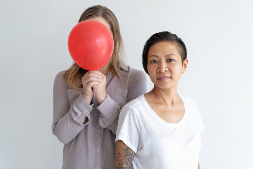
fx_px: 386
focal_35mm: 55
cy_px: 84
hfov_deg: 36.2
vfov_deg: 24.6
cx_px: 126
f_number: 2.2
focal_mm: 55
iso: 100
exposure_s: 1/200
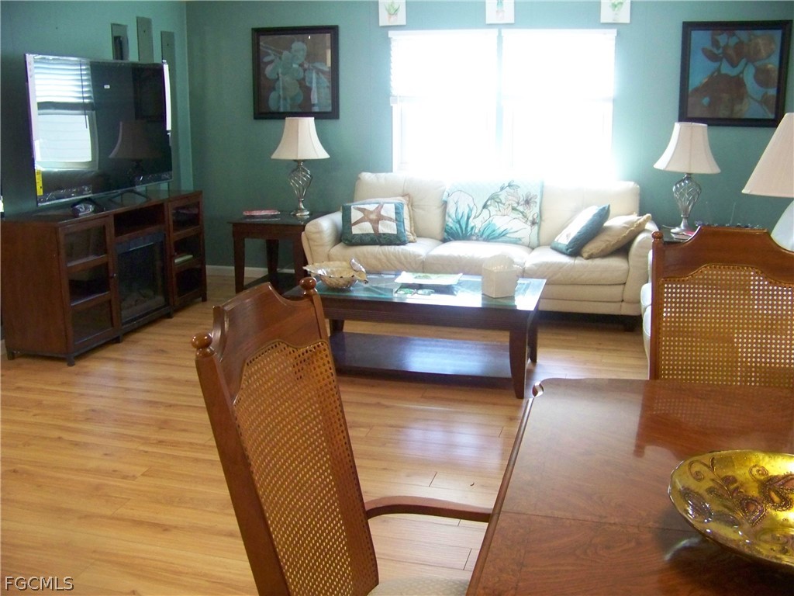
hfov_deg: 51.4
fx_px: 826
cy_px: 298
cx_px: 397
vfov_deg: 39.7
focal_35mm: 36
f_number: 2.8
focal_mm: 5.85
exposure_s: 1/30
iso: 400
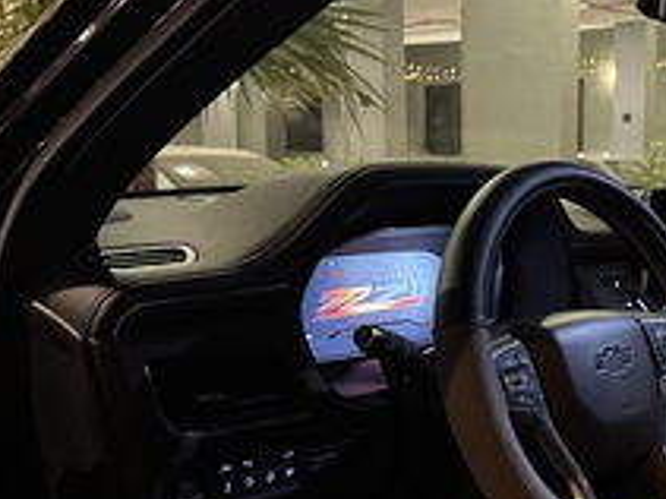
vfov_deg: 27.9
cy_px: 327
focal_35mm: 52
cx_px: 560
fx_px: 1000
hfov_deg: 35.3
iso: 1250
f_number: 1.78
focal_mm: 6.76
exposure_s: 1/30
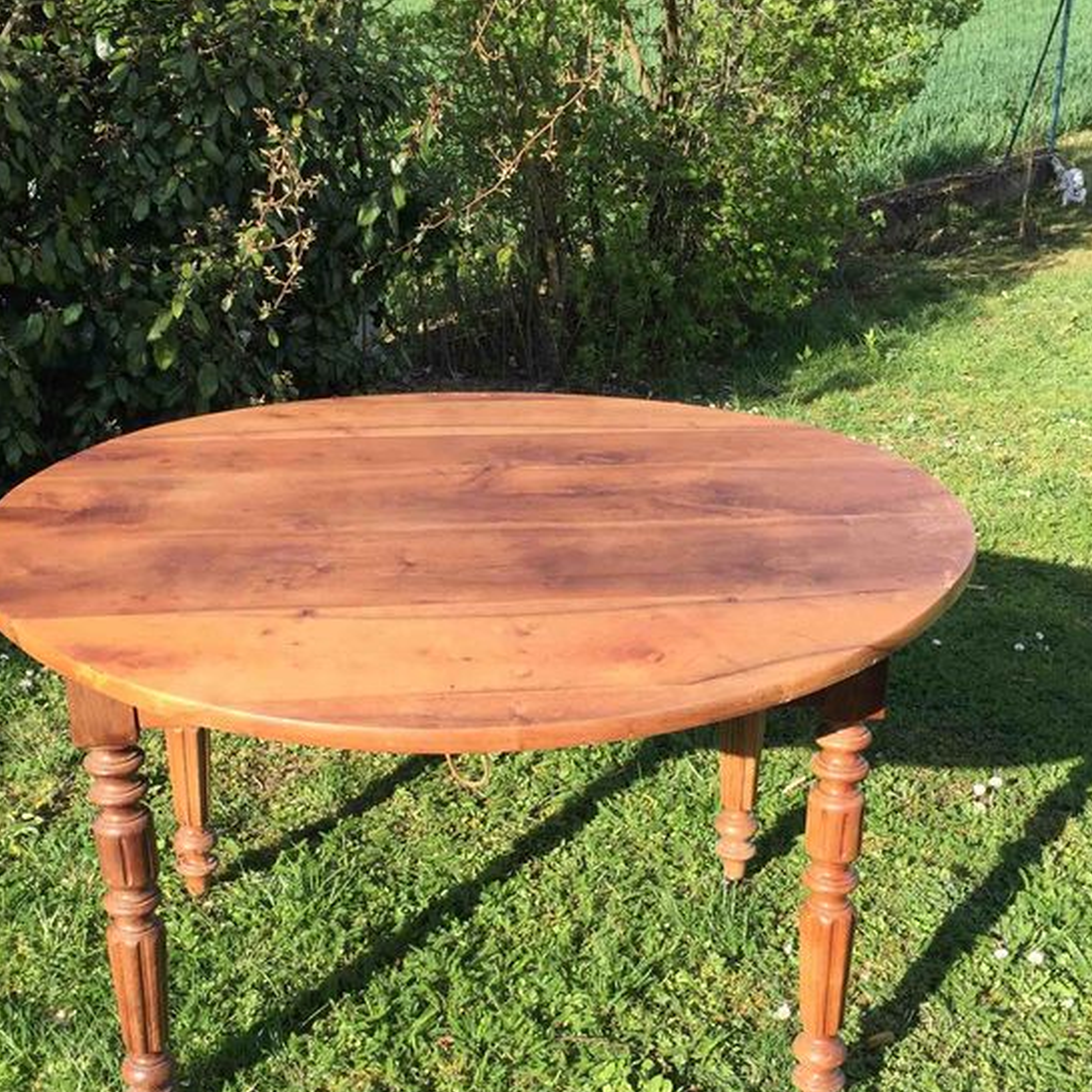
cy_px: 645
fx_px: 1677
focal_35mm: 47
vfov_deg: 36.0
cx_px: 505
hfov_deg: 36.0
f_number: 2.2
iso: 32
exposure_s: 1/618
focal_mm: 4.15
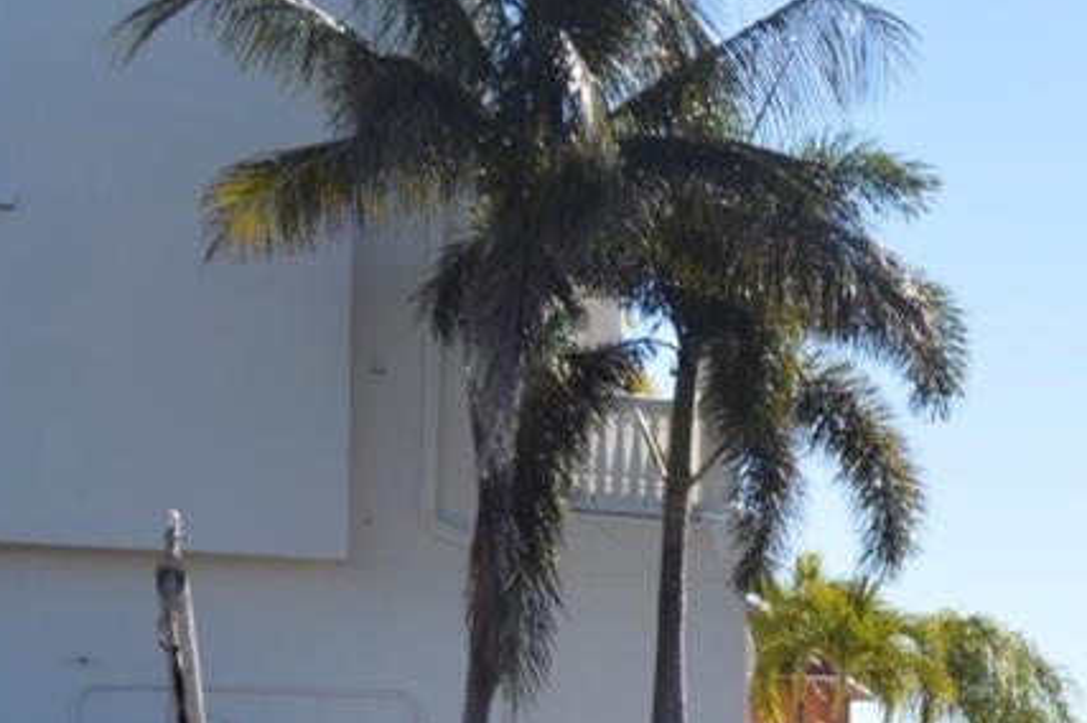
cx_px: 1436
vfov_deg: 9.1
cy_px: 1090
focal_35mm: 146
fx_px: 4405
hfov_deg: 13.5
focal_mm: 26
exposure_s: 1/160
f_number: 8
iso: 100
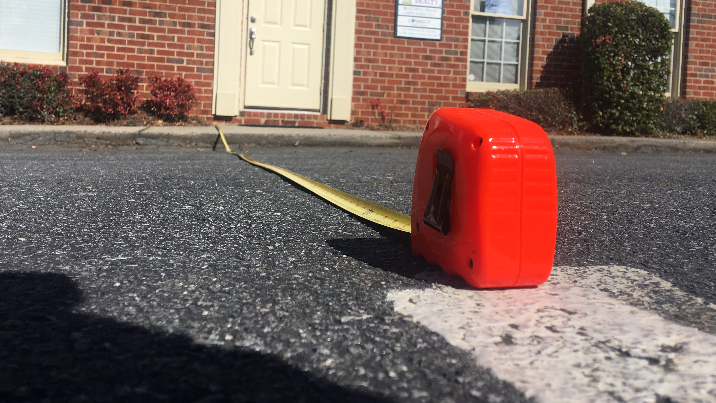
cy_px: 141
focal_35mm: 33
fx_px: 627
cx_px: 357
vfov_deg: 35.4
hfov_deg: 59.5
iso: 25
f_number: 2.2
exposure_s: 1/2331
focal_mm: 4.15
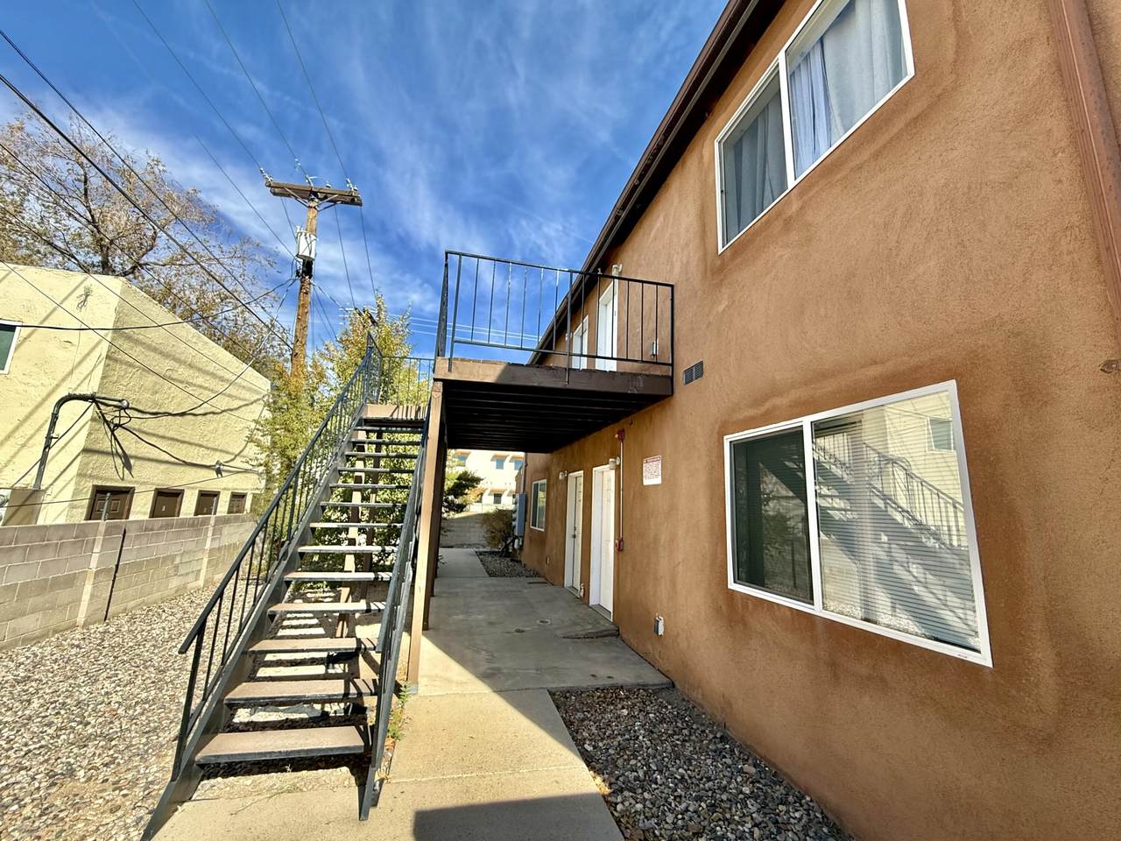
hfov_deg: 102.1
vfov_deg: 85.7
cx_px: 560
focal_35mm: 14
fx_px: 453
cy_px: 420
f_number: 2.2
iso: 64
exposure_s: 1/742
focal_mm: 2.22
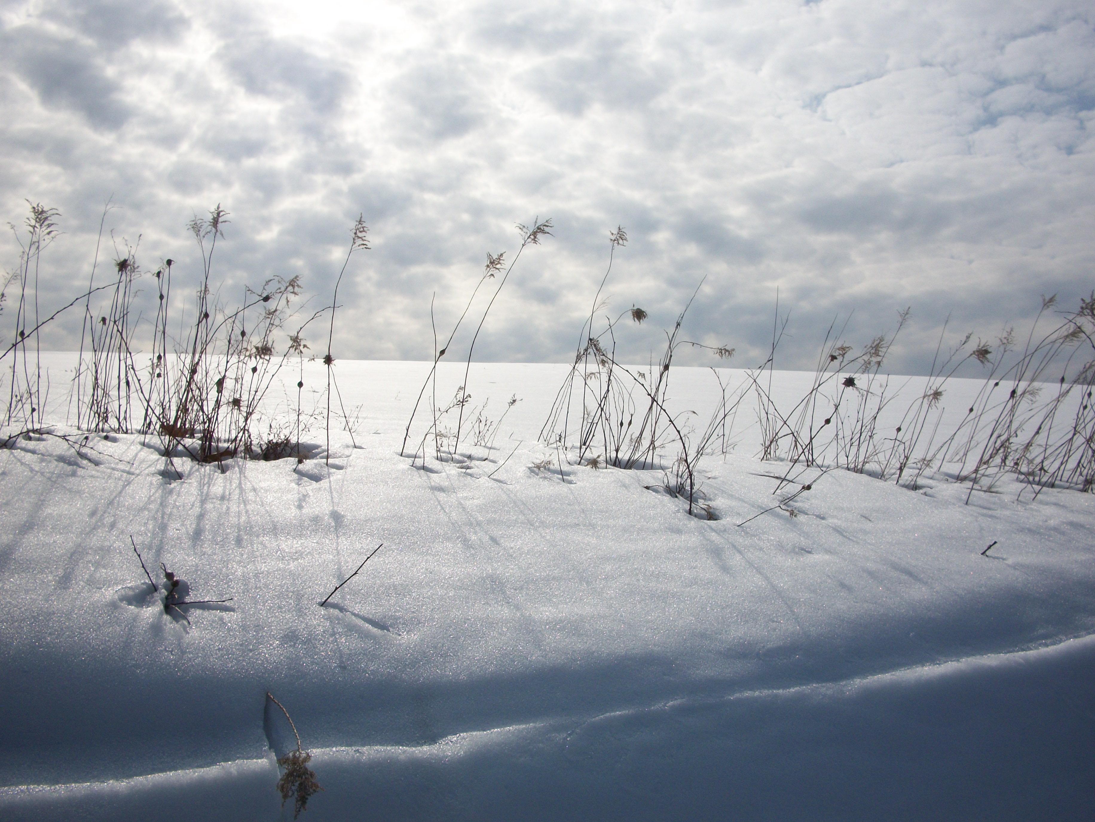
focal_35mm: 35
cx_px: 548
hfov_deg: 52.6
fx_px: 1107
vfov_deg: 40.7
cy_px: 411
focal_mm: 6.3
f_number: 5.6
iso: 80
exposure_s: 1/1250
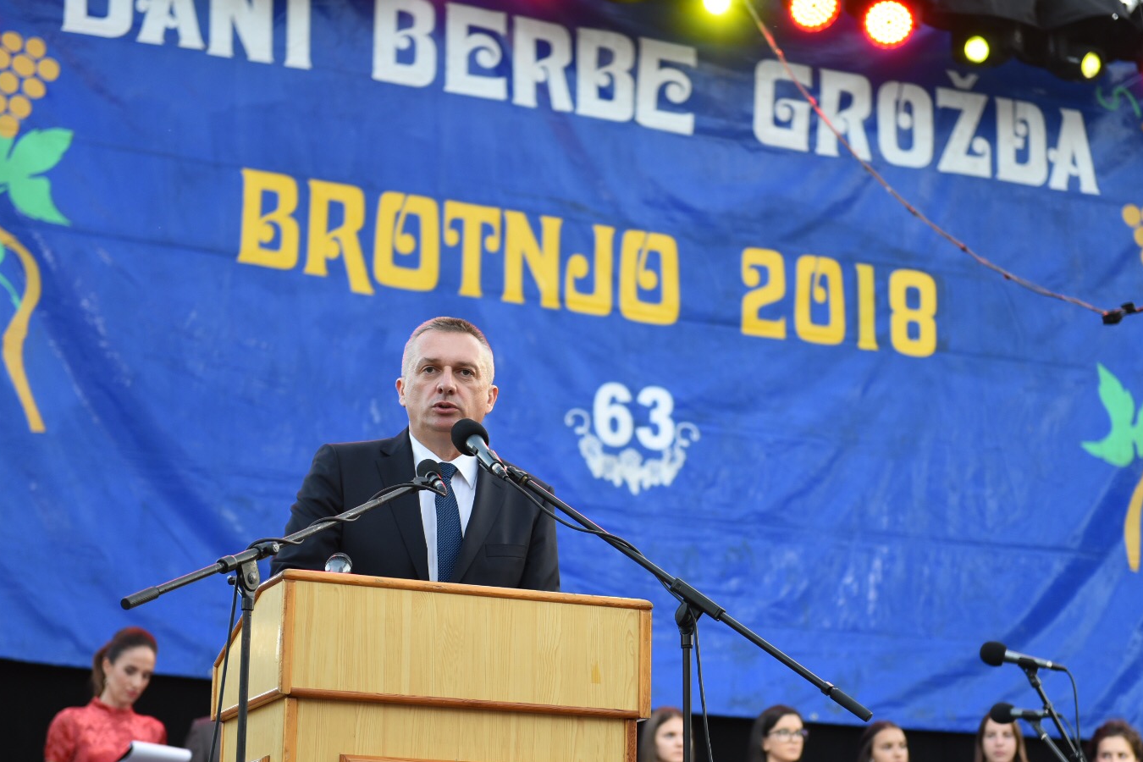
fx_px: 2667
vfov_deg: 16.3
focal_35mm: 84
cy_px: 444
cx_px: 626
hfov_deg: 24.2
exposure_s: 1/320
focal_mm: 70
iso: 500
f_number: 2.8
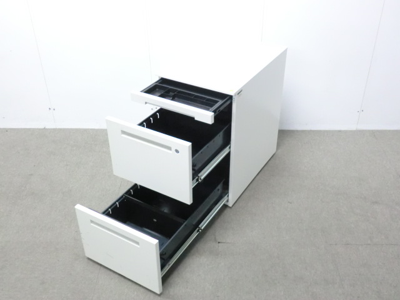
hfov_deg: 49.0
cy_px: 150
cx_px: 200
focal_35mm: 38
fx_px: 439
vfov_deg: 37.7
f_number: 3.9
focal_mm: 6.9
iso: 800
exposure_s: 1/25
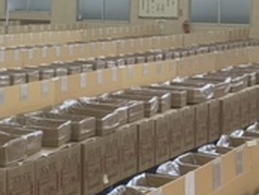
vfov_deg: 15.3
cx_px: -163
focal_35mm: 96
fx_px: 719
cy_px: 33
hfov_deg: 17.6
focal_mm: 4.25
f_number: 1.8
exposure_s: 1/120
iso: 40
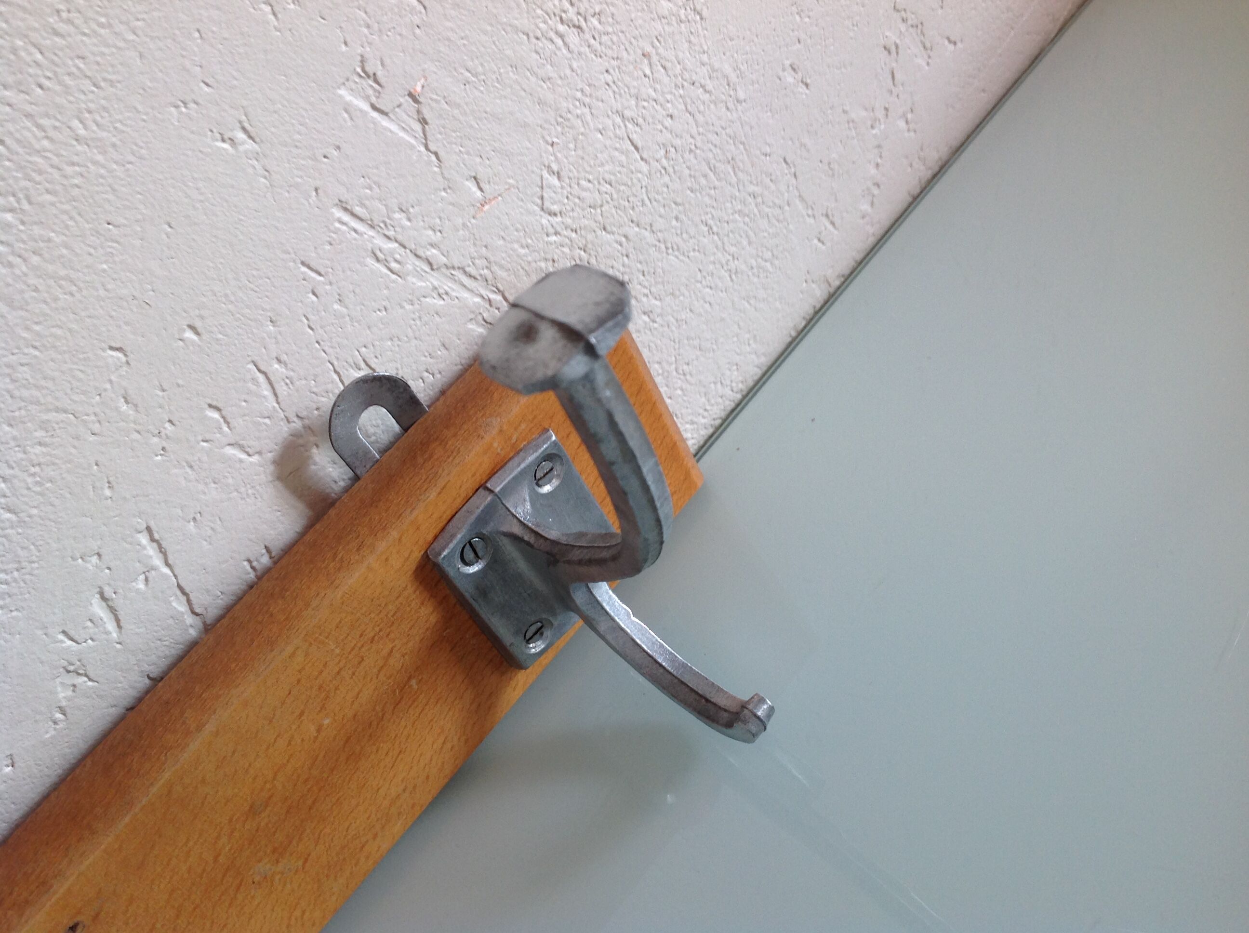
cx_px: 624
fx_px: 1261
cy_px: 466
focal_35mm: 35
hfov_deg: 52.7
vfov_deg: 40.6
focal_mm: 4.28
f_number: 2.4
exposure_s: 1/15
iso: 64
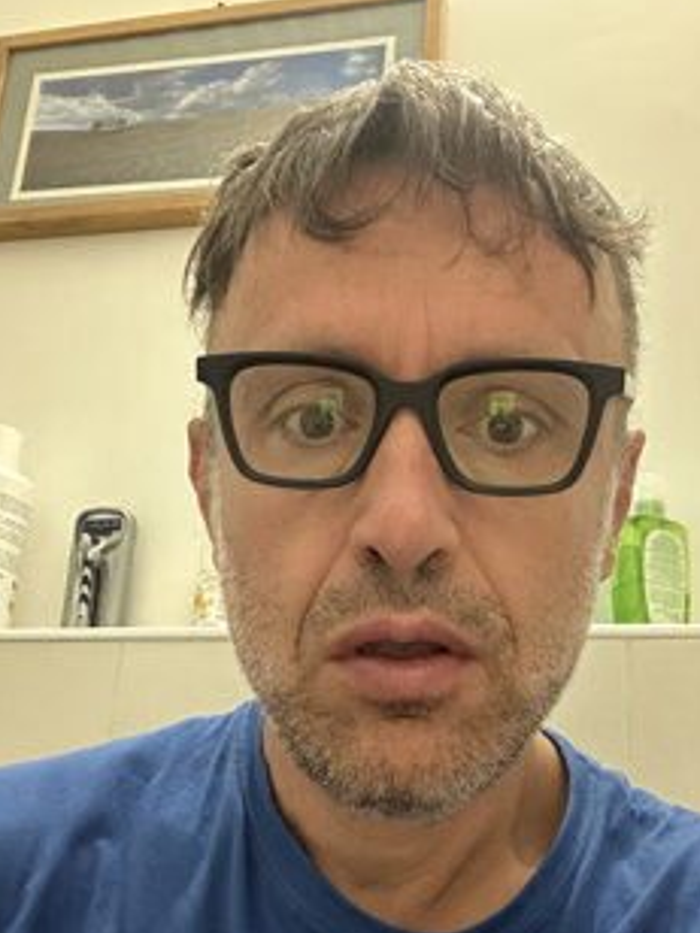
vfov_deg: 45.6
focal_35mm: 41
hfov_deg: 35.1
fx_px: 1105
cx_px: 373
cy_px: 553
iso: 640
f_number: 1.9
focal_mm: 2.69
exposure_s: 1/17
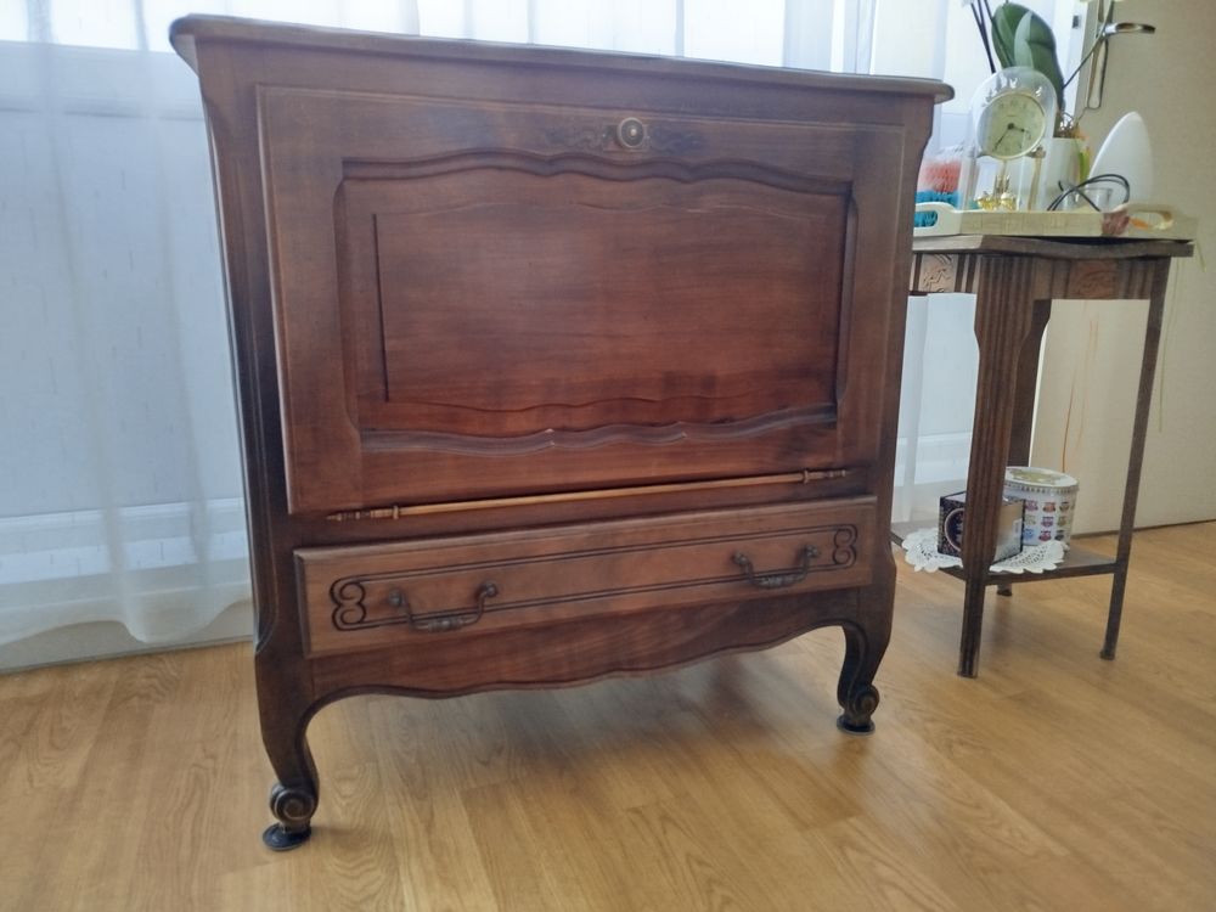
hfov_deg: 71.6
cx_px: 608
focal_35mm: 24
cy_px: 456
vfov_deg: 56.8
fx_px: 843
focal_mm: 5.31
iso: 125
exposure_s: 1/33
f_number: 1.7
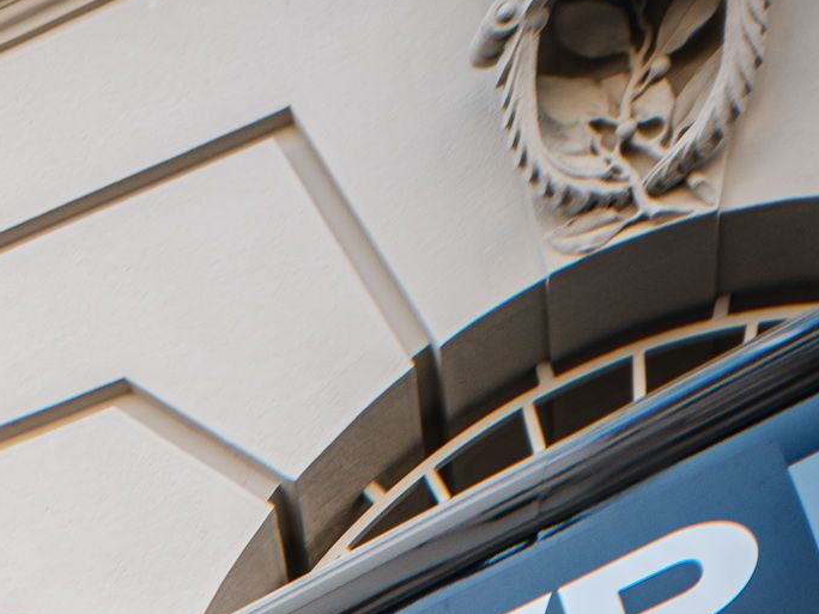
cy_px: 938
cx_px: -1287
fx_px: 1798
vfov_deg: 17.3
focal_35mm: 76
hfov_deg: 13.9
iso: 250
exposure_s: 1/100
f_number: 8
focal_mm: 17
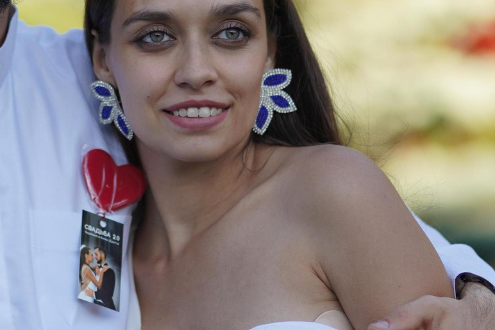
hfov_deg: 7.3
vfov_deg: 4.9
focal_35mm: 282
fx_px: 3878
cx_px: 3
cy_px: 155
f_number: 1.4
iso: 200
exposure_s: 1/5000
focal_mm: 85
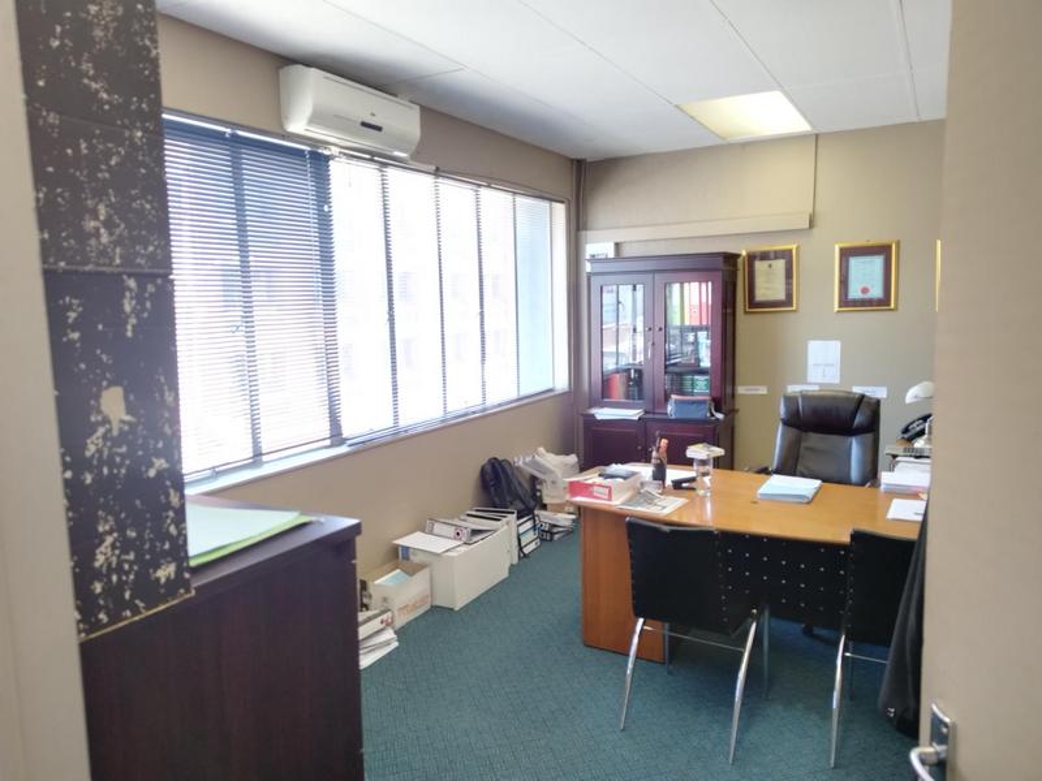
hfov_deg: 67.3
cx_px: 521
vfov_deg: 53.1
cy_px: 390
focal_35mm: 26
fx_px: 783
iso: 816
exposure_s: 1/33.3
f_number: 1.9
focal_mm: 6.24
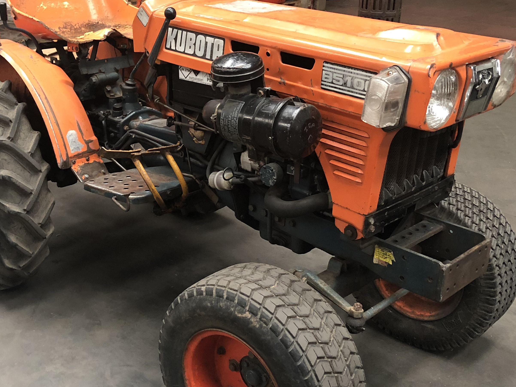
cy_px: 183
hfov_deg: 40.3
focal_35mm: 47
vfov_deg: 30.9
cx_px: 213
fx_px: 701
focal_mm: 4
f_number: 1.8
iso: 100
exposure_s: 1/13
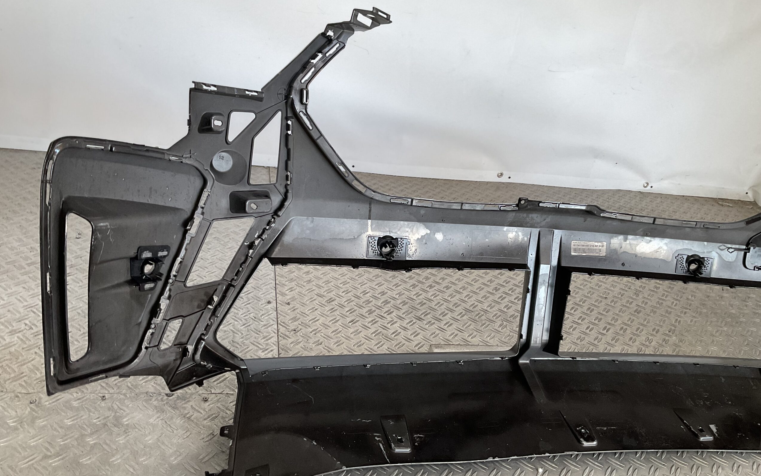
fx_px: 643
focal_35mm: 31
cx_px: 378
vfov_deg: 40.6
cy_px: 256
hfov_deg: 61.2
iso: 64
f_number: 1.8
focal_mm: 3
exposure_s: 1/100
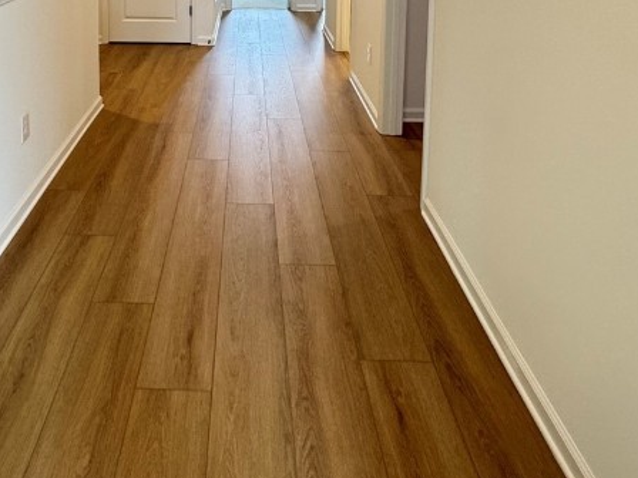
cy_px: -48
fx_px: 590
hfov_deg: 55.9
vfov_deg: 37.1
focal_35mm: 32
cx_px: 226
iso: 160
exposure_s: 1/60
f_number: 2.2
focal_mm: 2.22
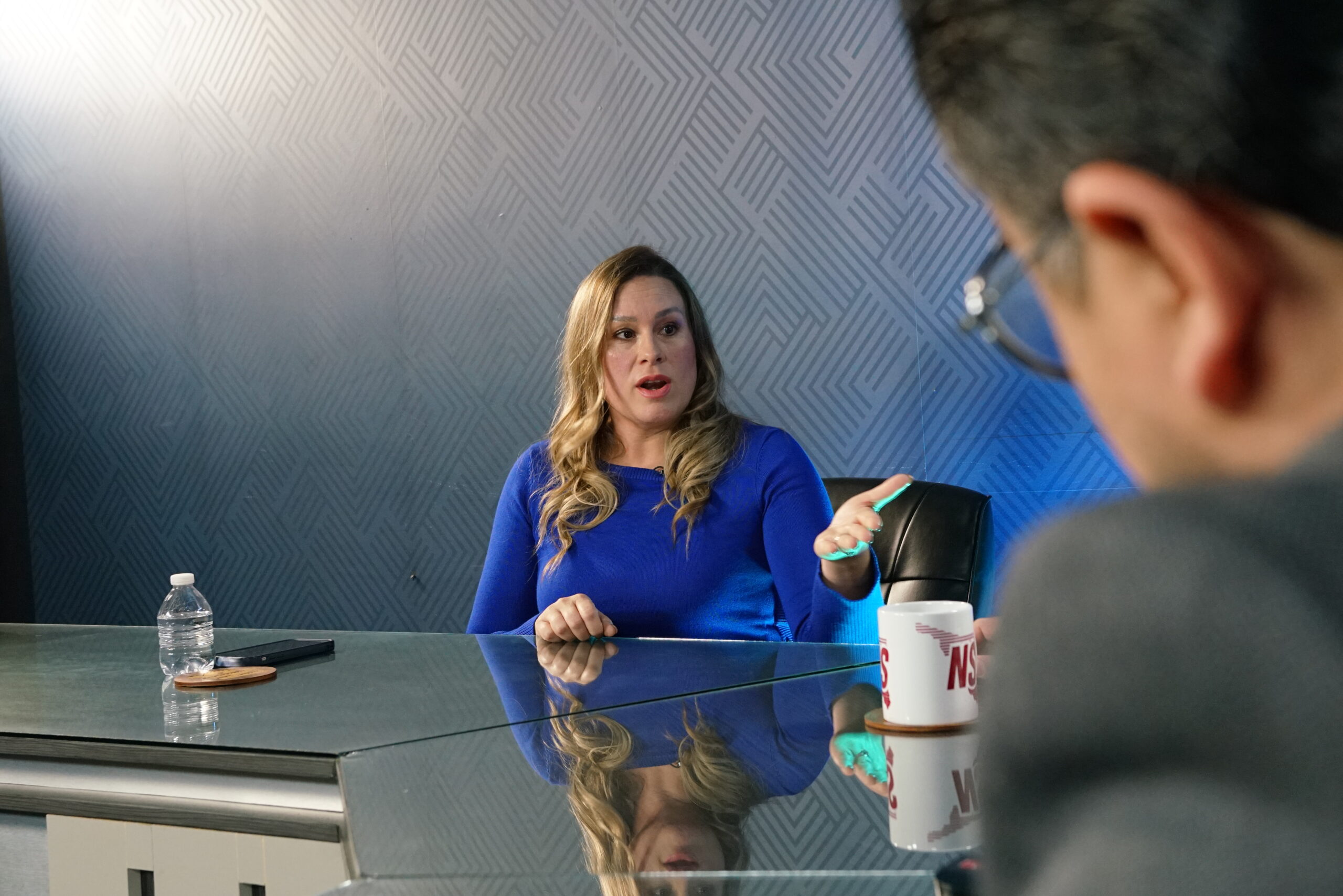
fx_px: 1940
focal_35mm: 52
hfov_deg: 38.2
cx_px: 672
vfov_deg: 26.0
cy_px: 448
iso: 2000
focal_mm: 35
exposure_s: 1/125
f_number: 5.6
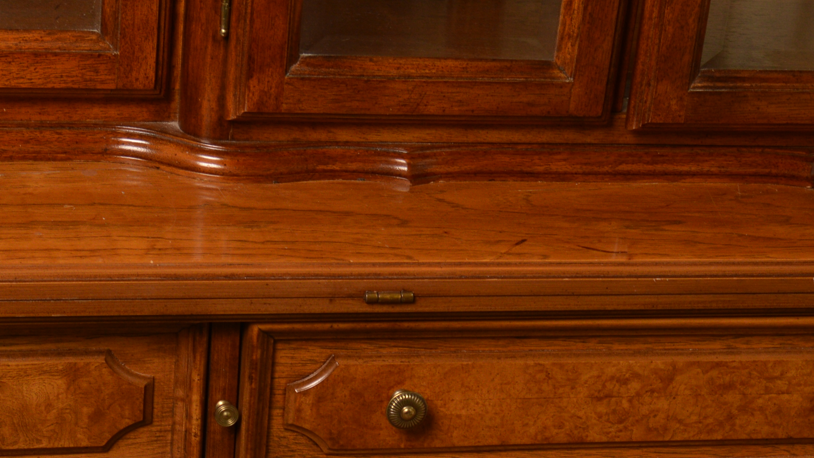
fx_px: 2374
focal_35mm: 110
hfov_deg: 19.4
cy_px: 623
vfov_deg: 10.7
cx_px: 536
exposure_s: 1/160
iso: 100
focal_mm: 26
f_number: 5.6
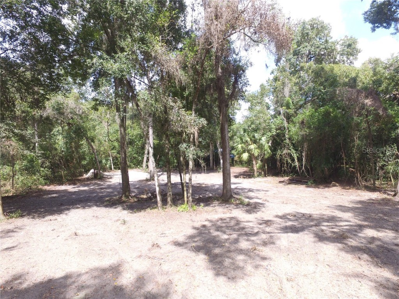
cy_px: 150
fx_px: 231
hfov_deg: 81.7
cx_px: 200
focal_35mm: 20
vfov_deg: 66.0
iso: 100
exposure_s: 1/216
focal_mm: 3.61
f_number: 2.8
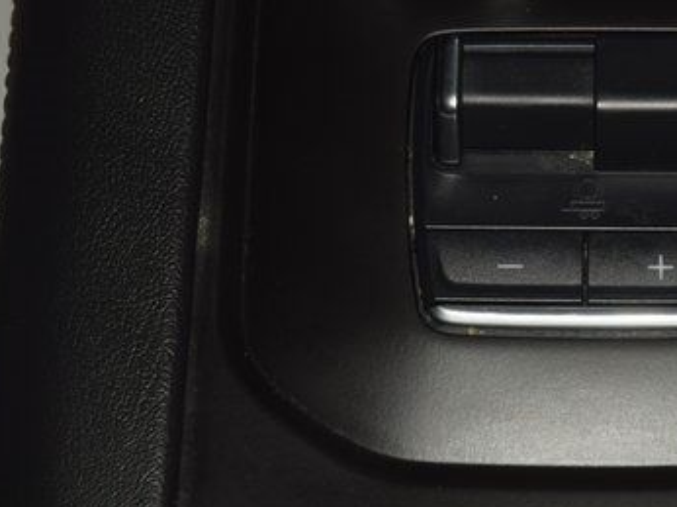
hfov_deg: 10.6
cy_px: 214
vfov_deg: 7.9
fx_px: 3655
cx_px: 542
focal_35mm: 187
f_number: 8
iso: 100
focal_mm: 70
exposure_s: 1/125
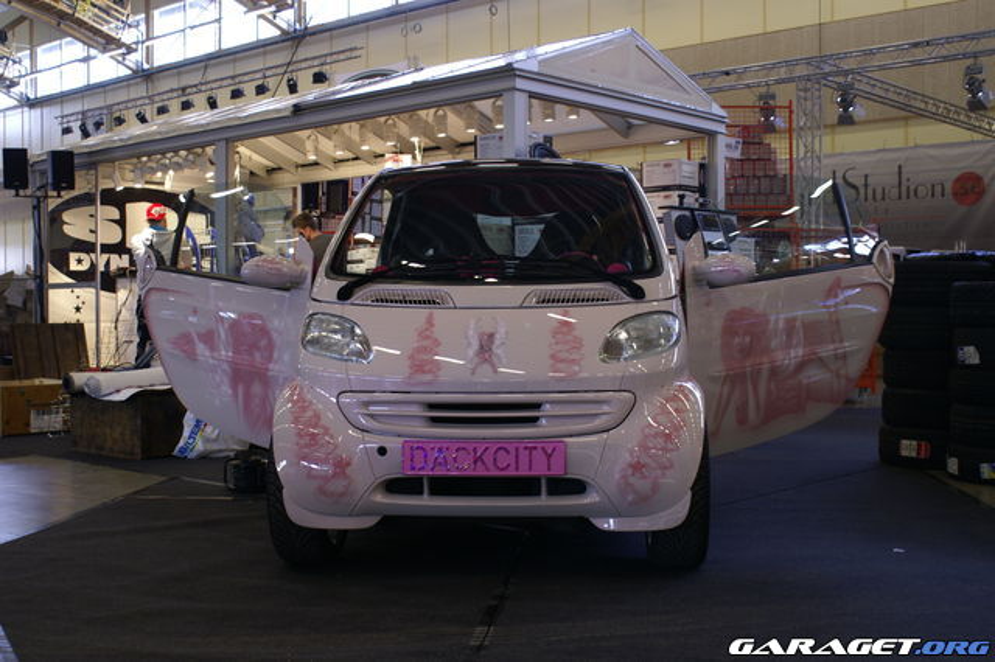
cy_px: 331
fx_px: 1160
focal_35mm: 42
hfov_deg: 46.4
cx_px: 498
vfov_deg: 31.9
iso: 200
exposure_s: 1/25
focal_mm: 28
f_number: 4.5
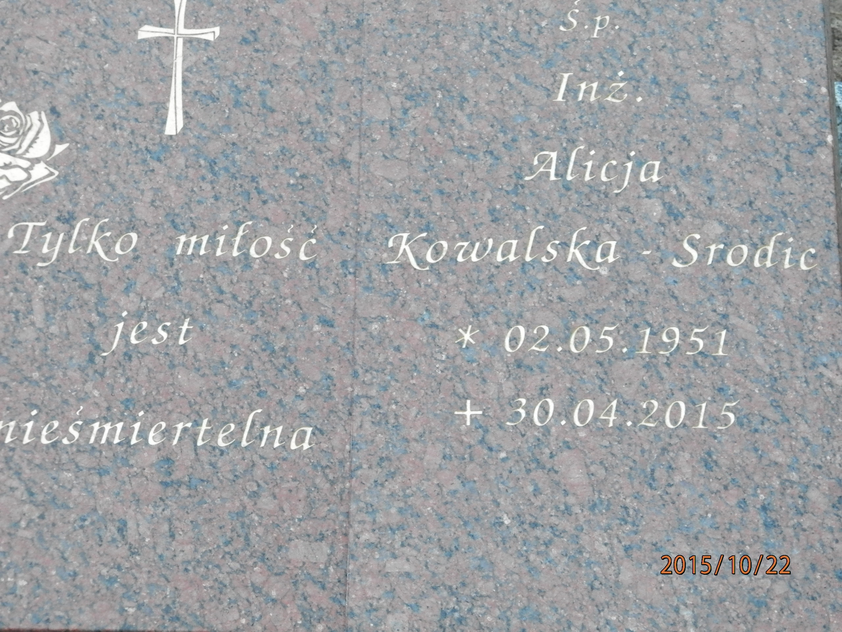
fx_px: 2578
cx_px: 421
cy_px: 316
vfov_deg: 14.0
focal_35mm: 106
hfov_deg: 18.5
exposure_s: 1/8
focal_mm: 19
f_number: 4.5
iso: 400
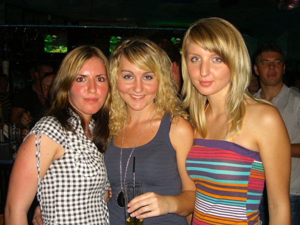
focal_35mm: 38
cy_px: 112
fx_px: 329
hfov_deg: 49.0
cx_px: 150
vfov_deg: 37.7
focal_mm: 7.9
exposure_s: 1/60
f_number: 2.8
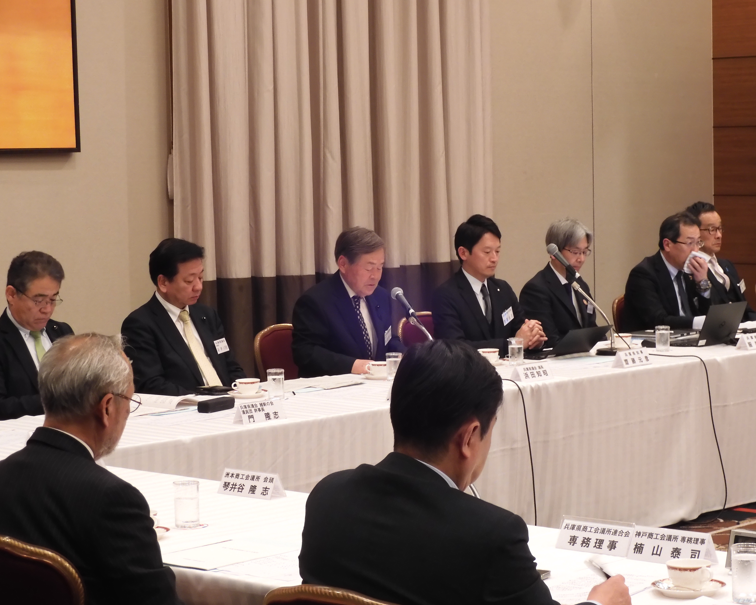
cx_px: 390
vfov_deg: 17.3
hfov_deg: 21.5
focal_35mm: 89
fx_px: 1991
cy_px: 303
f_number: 5
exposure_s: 1/15
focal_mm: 15.2
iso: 500
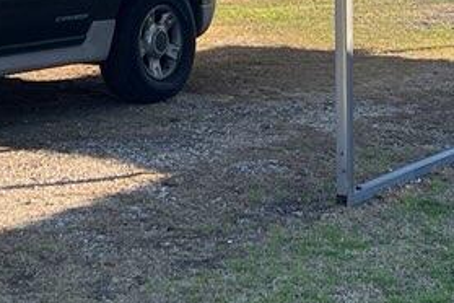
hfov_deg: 16.5
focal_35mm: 124
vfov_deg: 10.9
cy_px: -36
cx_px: 223
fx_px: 1564
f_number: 1.5
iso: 50
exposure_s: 1/1079
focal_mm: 5.7
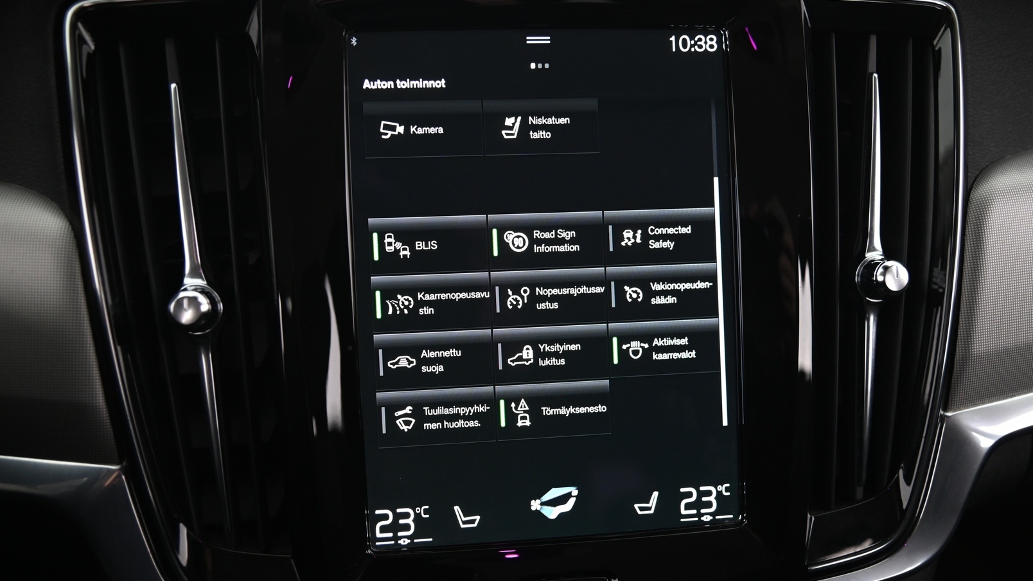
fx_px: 1013
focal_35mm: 37
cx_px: 518
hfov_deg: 54.0
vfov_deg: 32.0
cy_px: 315
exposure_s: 1/20
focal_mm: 35
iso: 2000
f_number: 4
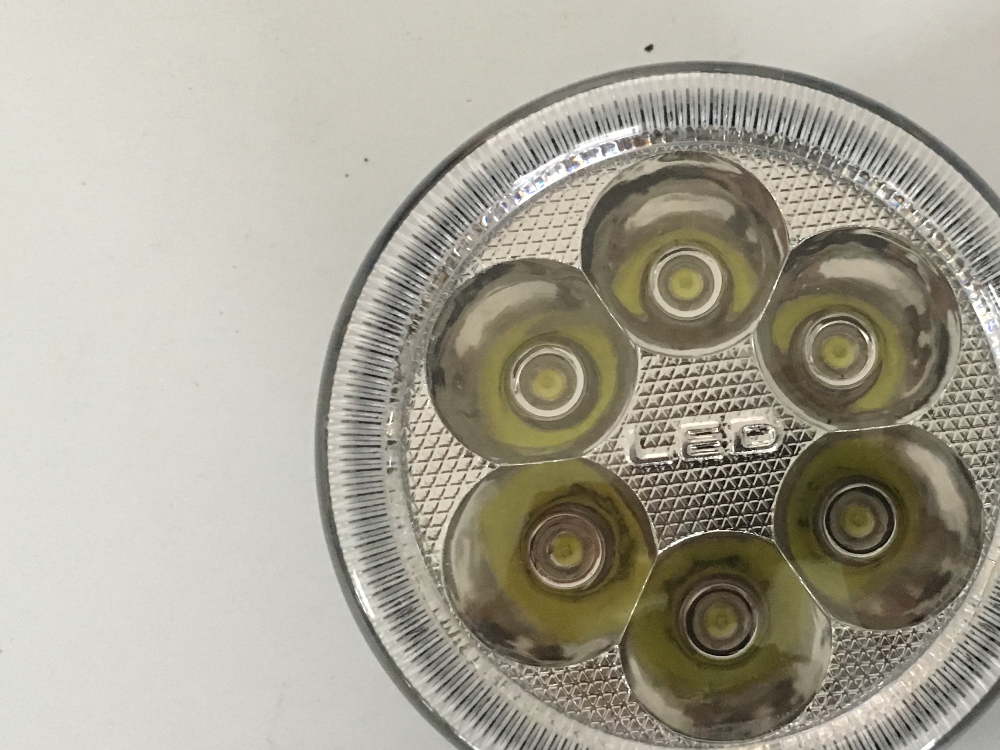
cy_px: 395
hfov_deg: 36.8
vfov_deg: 28.6
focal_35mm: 51
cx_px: 727
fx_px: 1473
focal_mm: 4.15
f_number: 2.2
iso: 200
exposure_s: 1/25
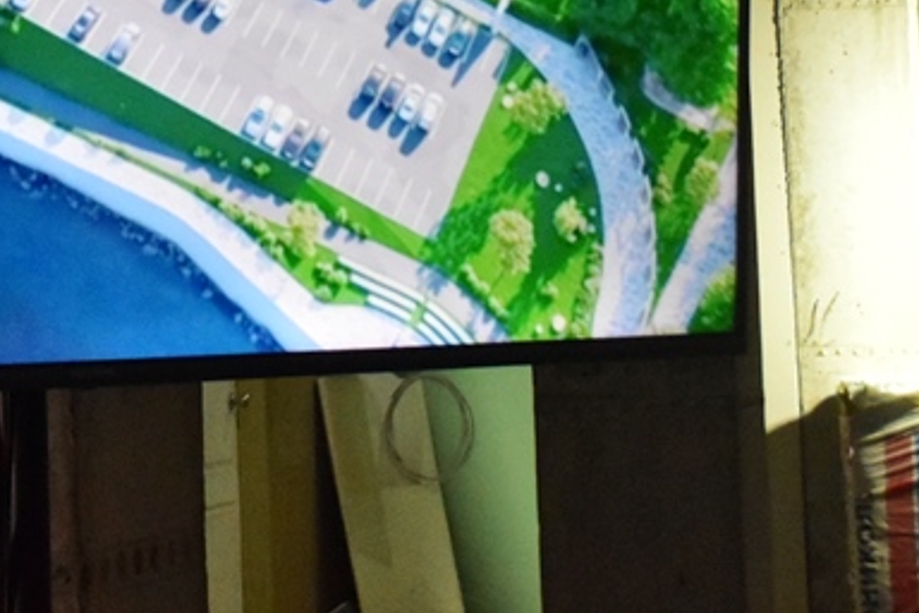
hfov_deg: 15.0
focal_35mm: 135
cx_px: 43
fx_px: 3446
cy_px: -292
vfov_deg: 9.9
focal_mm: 30
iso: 5000
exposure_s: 1/125
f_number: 5.6
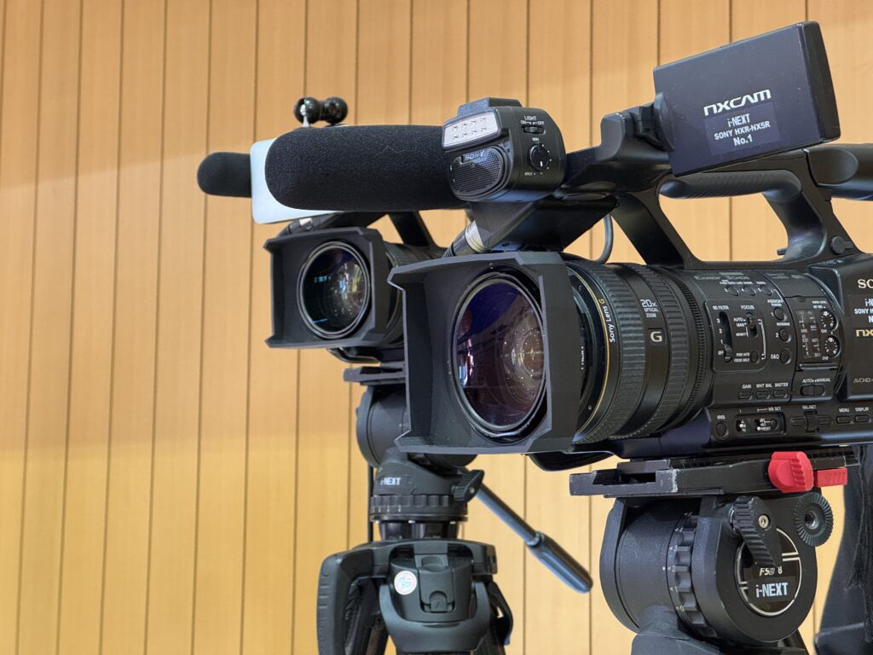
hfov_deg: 25.3
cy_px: 328
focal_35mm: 77
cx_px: 436
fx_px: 1942
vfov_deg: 19.1
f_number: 2.8
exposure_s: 1/50
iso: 320
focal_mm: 9
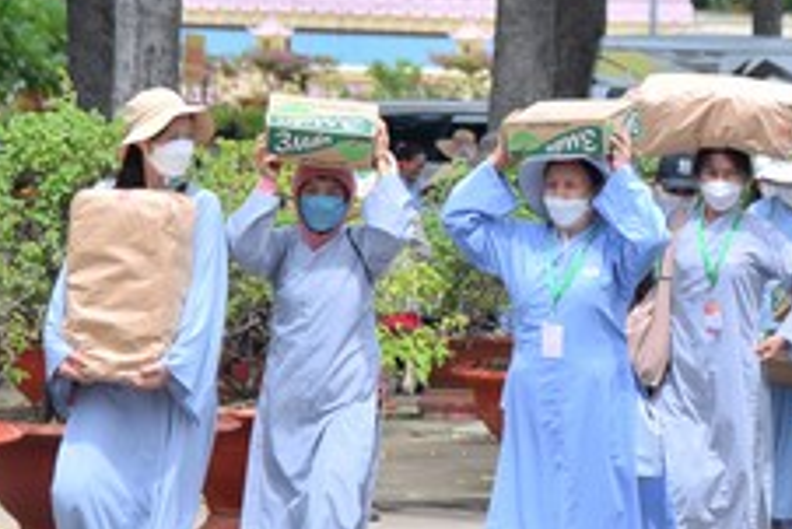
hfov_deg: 6.5
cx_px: 694
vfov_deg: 4.4
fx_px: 6956
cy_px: 37
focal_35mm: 316
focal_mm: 110
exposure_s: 1/320
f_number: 5.6
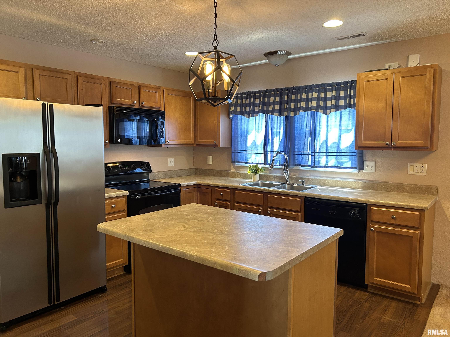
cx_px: 225
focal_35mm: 26
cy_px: 168
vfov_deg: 53.1
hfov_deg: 67.3
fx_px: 338
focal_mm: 5.7
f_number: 1.5
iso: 160
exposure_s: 1/60
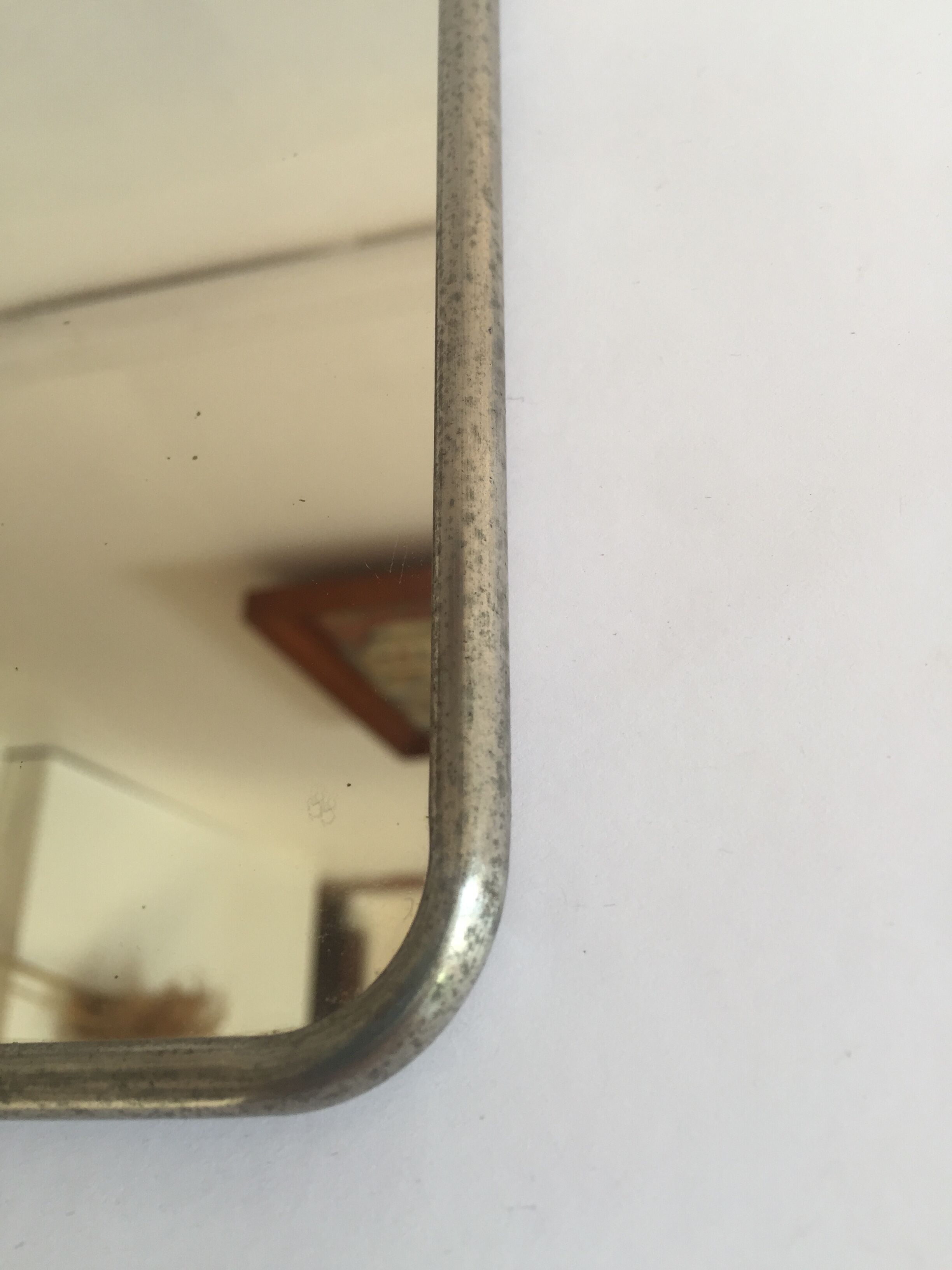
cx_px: 476
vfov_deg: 61.7
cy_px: 635
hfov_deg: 48.2
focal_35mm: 29
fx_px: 1063
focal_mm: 4.15
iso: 50
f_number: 2.2
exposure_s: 1/100
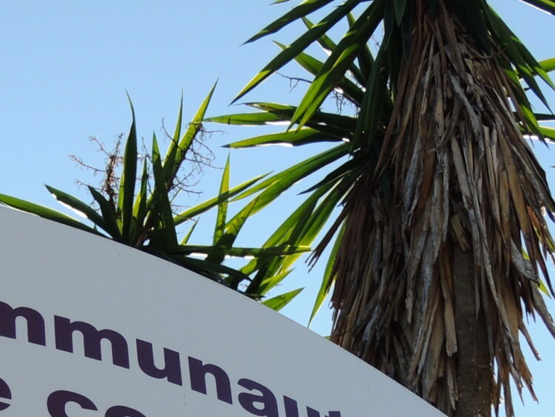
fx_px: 2068
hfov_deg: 15.3
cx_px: 260
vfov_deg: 11.2
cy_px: 531
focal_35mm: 129
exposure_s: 1/640
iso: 100
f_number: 3.6
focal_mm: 8.9
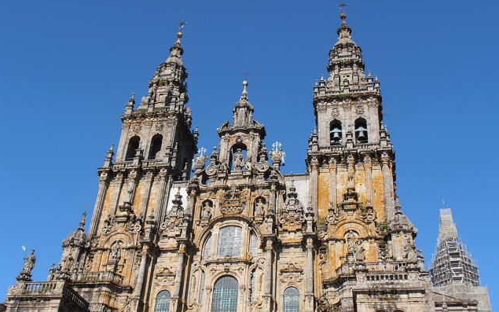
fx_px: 639
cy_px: 171
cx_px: 248
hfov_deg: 42.6
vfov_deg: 27.4
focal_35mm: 47
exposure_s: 1/800
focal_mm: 7.87
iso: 80
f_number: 4.2
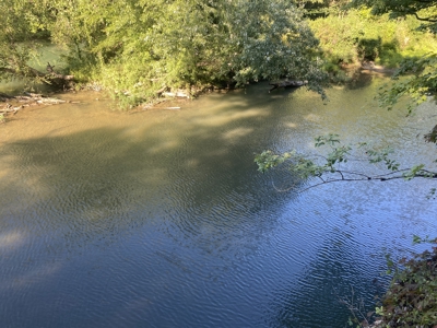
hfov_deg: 67.3
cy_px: 164
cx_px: 218
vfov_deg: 53.1
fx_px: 328
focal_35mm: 26
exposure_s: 1/189
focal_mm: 4.25
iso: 32
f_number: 1.8
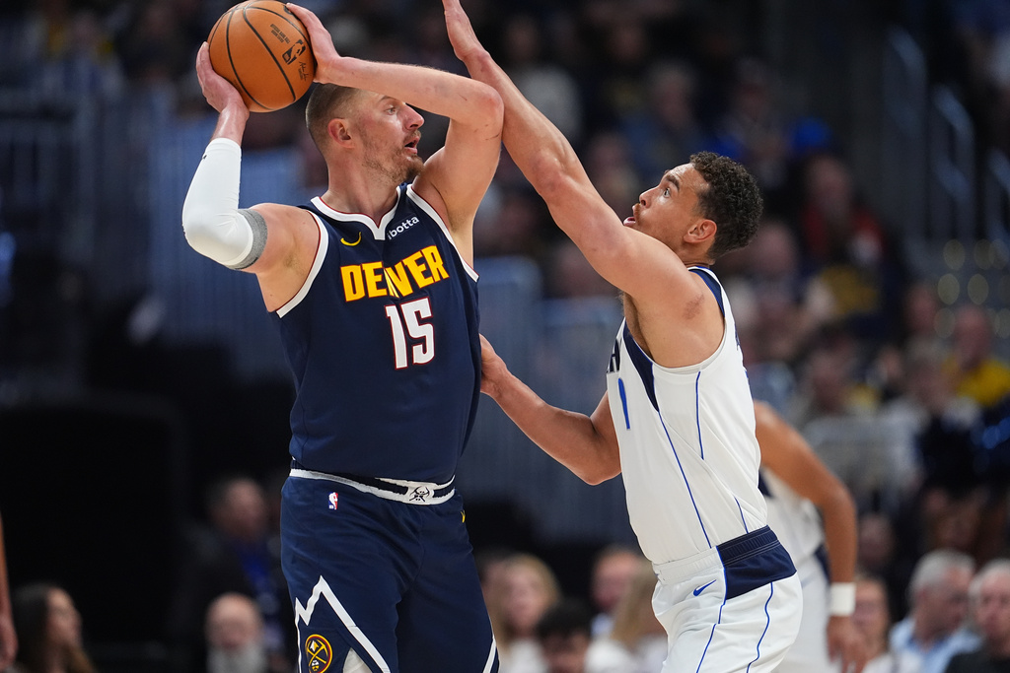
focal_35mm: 400
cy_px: 336
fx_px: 11223
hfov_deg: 5.2
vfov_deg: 3.4
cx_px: 505
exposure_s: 1/2000
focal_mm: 400
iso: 5000
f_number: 3.2
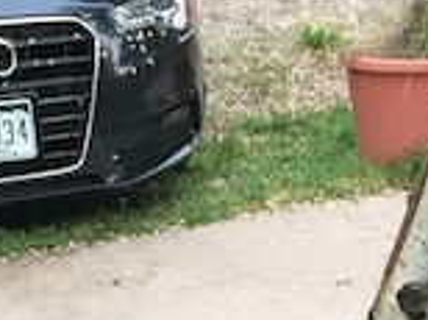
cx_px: 336
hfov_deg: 13.0
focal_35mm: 151
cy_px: 790
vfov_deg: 8.8
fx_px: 1864
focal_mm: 4.15
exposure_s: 1/30
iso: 80
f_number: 2.2
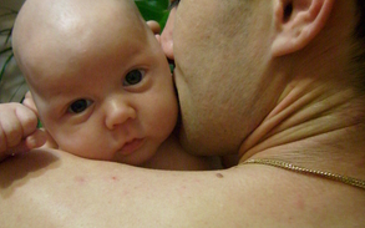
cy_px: 103
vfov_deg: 22.7
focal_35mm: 57
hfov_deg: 35.7
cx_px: 188
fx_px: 567
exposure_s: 1/10
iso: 200
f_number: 2.8
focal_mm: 5.8
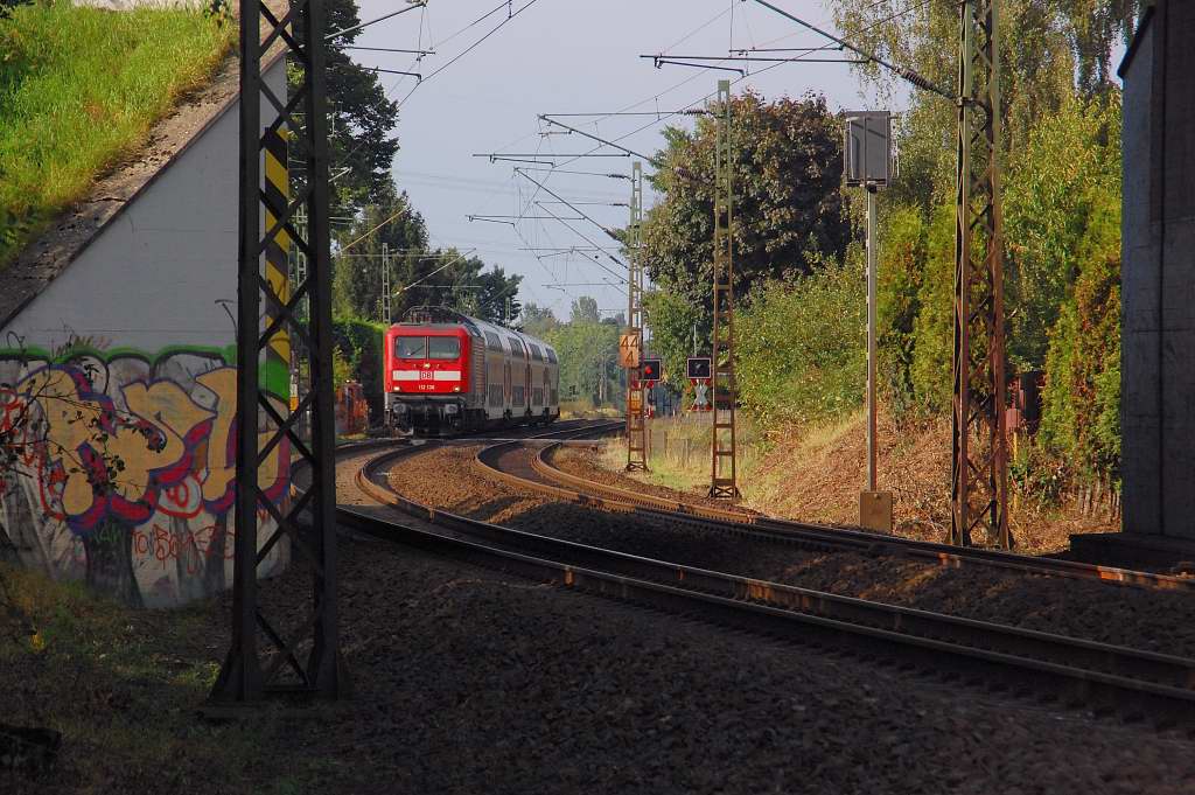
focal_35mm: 202
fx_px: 6716
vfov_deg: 6.8
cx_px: 598
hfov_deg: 10.2
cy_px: 398
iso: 800
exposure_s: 1/1000
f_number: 8
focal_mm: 135
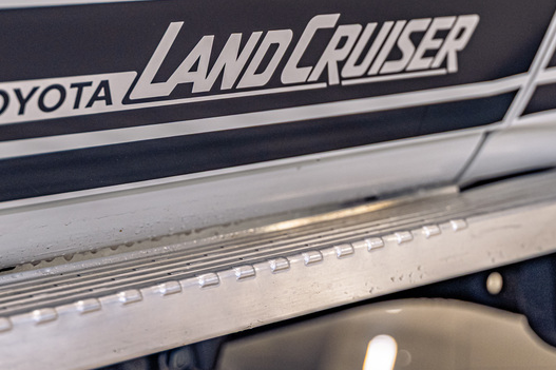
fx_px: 1559
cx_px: 337
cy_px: 38
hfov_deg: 20.2
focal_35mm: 101
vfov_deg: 13.4
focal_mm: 52
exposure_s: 1/125
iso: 560
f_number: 2.8
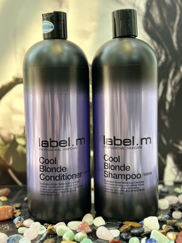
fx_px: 336
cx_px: 91
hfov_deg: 30.3
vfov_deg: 39.7
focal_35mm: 48
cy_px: 122
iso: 250
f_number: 1.78
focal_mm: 6.86
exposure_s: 1/100
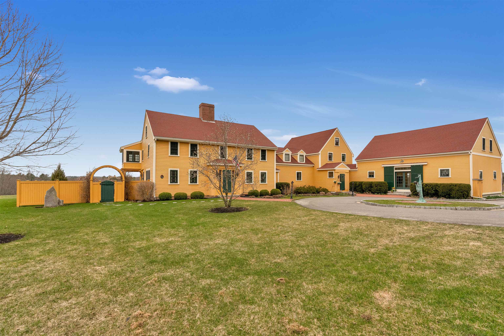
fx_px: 224
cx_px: 252
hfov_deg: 96.7
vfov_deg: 73.8
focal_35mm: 16
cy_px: 168
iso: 800
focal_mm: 16
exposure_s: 1/1500
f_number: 8
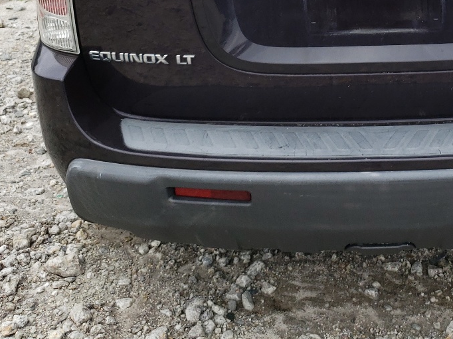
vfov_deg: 22.3
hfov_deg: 30.8
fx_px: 798
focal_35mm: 61
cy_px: -58
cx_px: 374
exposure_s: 1/1429
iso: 50
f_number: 1.5
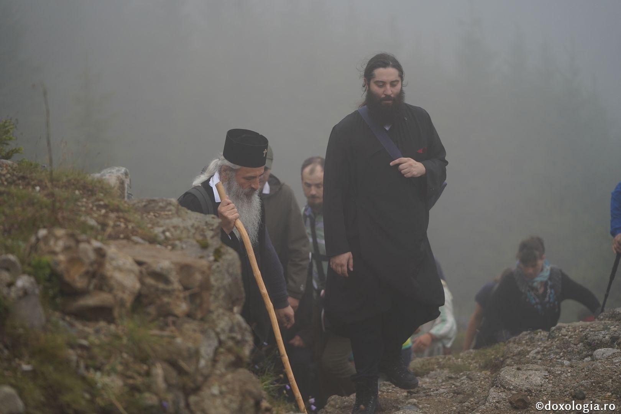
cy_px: 207
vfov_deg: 11.2
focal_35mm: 122
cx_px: 310
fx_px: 2104
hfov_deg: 16.8
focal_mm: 122
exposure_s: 1/640
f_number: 2.8
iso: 640
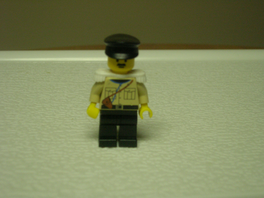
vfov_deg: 29.1
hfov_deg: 38.2
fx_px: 381
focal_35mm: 50
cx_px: 132
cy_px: 99
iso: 200
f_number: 3.3
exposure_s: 1/60
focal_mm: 8.4
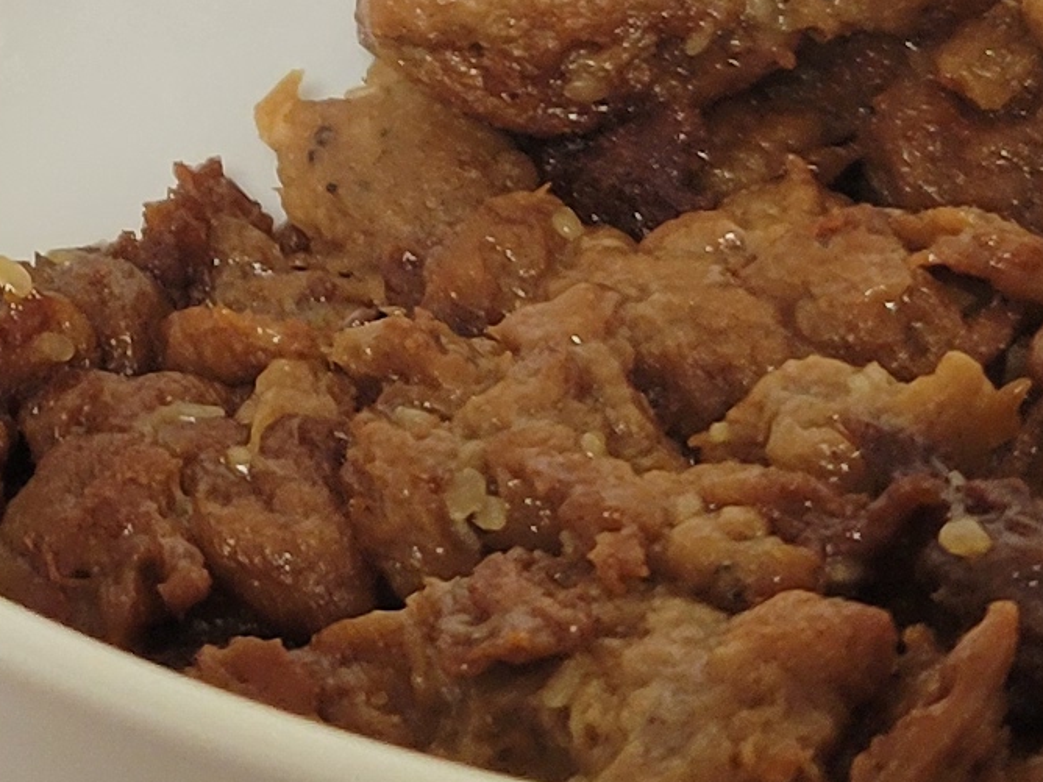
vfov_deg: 9.2
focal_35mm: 157
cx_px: -98
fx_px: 4731
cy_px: -418
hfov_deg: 12.4
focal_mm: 5.4
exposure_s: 1/40
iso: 200
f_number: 1.8
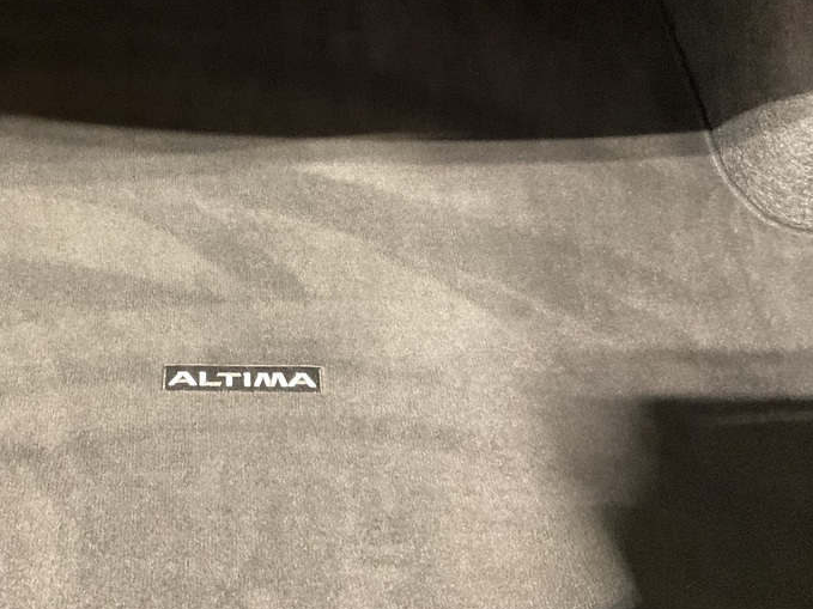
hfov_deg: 44.8
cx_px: 239
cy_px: 243
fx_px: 963
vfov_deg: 35.0
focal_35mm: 41
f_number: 1.8
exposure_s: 1/30
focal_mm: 3
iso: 500
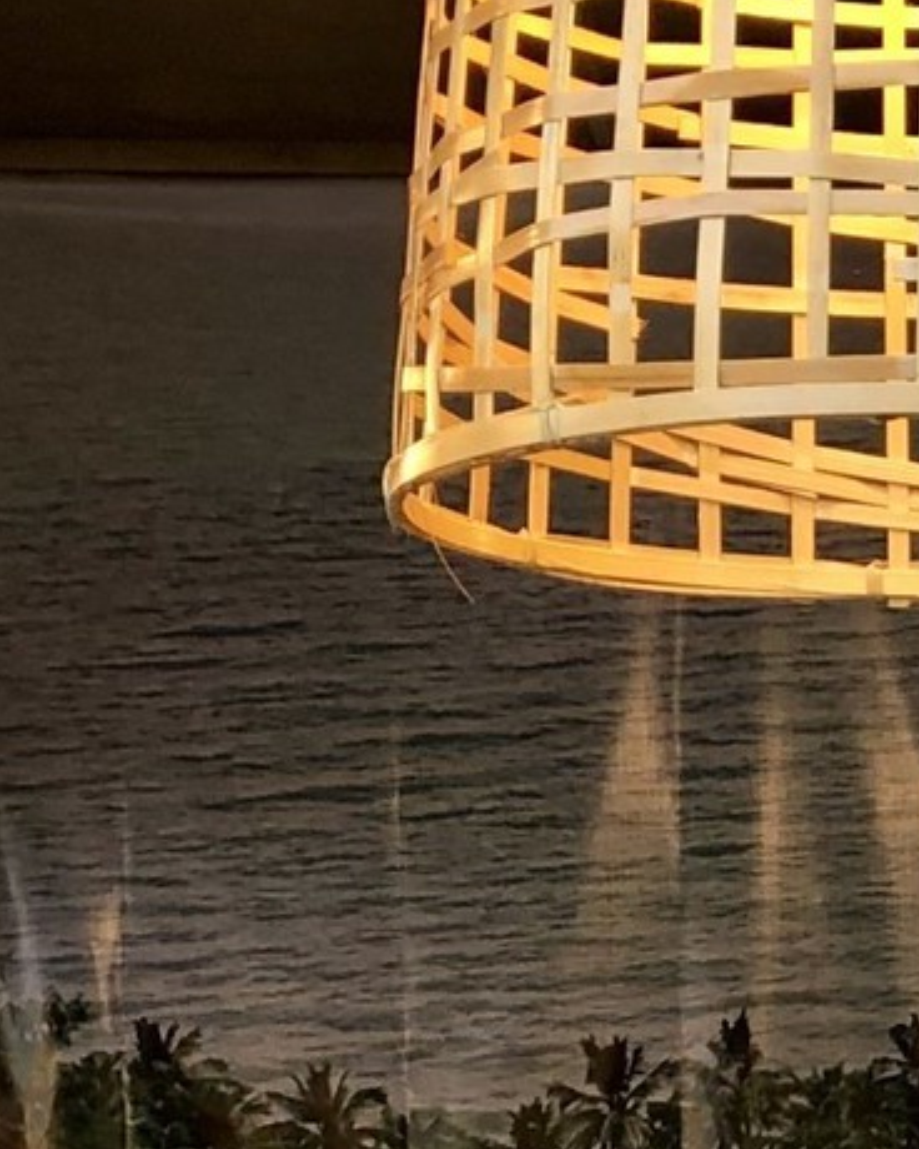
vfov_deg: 11.9
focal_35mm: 152
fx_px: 5168
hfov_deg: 9.6
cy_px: 1893
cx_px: 1746
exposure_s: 1/100
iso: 32
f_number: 1.8
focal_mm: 3.99
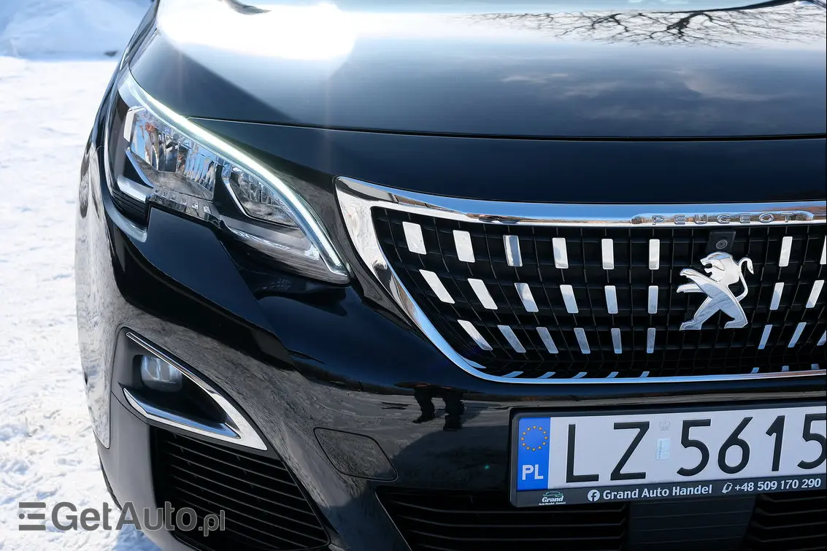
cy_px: 276
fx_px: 988
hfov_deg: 45.4
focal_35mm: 43
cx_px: 414
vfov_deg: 31.2
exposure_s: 1/500
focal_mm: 28.9
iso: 320
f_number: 5.6
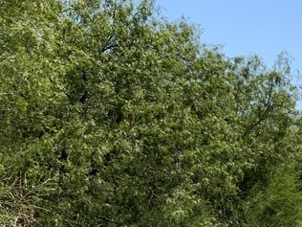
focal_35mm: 94
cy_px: 195
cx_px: 467
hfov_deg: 18.3
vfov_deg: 15.6
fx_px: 820
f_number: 1.8
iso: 16
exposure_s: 1/2427
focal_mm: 3
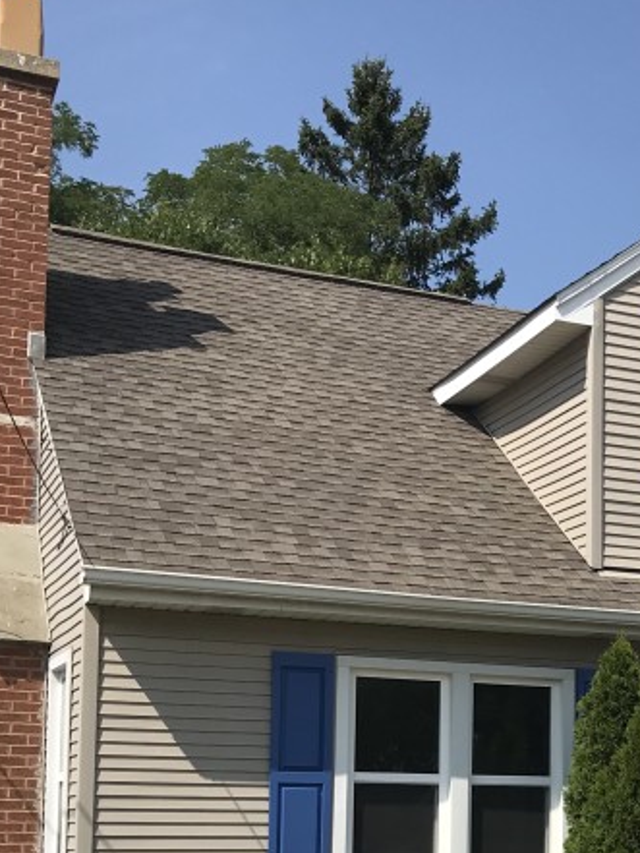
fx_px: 1602
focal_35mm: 65
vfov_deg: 28.9
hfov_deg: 21.8
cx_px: 632
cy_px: 720
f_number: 1.8
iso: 20
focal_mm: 3.99
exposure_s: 1/2907
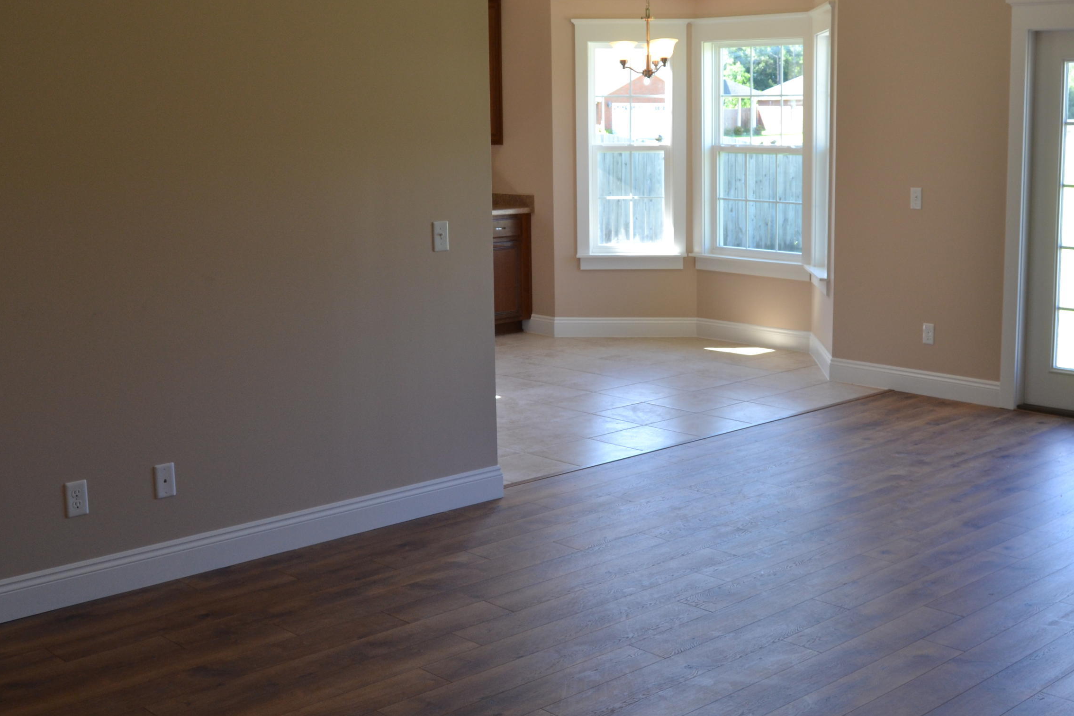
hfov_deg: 42.8
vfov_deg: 29.4
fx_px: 1362
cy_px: 302
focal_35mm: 46
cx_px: 648
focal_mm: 23
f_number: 5.6
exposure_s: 1/60
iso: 400
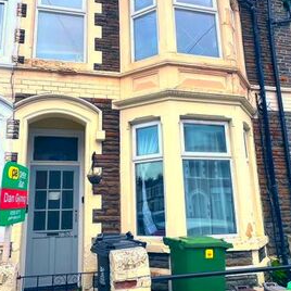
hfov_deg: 54.0
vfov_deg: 54.0
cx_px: 140
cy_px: 140
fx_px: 285
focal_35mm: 30
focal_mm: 1.57
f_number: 1.8
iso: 32
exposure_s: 1/410
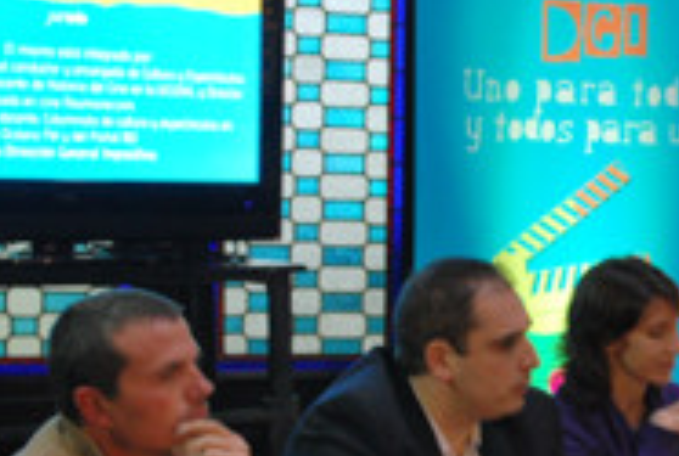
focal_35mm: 103
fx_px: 1947
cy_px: 368
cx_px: 639
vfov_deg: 13.3
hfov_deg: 19.3
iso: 400
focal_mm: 32
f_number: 4.8
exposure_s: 1/6
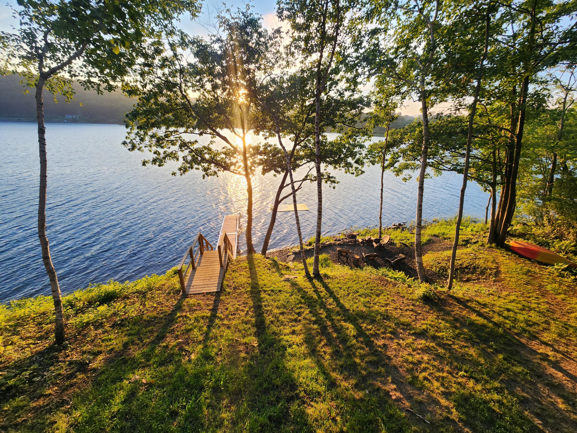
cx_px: 288
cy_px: 216
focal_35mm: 13
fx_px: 217
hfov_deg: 106.2
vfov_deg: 89.9
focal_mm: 2.2
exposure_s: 1/262
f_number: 2.2
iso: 50
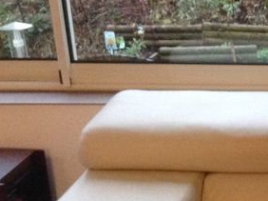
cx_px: 465
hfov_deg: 14.9
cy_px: 161
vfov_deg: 12.6
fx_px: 905
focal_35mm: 117
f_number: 2.4
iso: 160
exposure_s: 1/24
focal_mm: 3.3
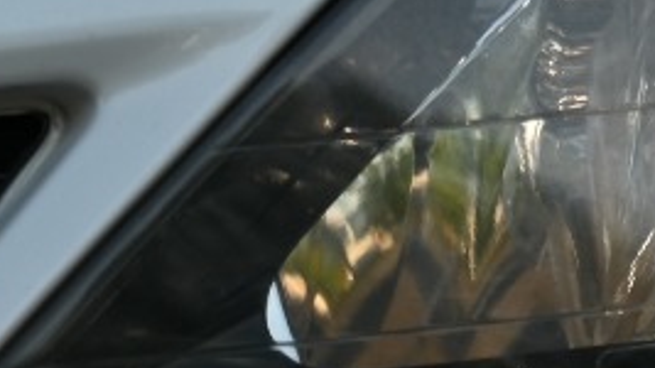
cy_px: 96
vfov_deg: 2.7
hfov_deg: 4.8
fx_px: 7726
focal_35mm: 445
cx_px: 1330
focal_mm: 70
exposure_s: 1/250
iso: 160
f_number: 5.6
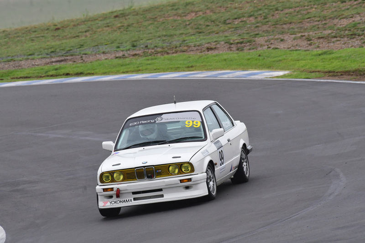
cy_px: 122
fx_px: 6846
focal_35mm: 675
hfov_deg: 3.1
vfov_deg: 2.0
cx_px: 182
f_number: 9
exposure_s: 1/640
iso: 1250
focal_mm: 450
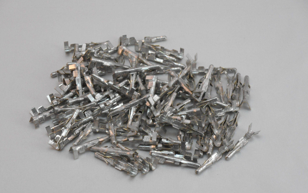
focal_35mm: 118
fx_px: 990
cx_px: 145
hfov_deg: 17.7
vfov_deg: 11.1
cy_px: 109
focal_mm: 18.2
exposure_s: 1/60
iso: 500
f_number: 5.8
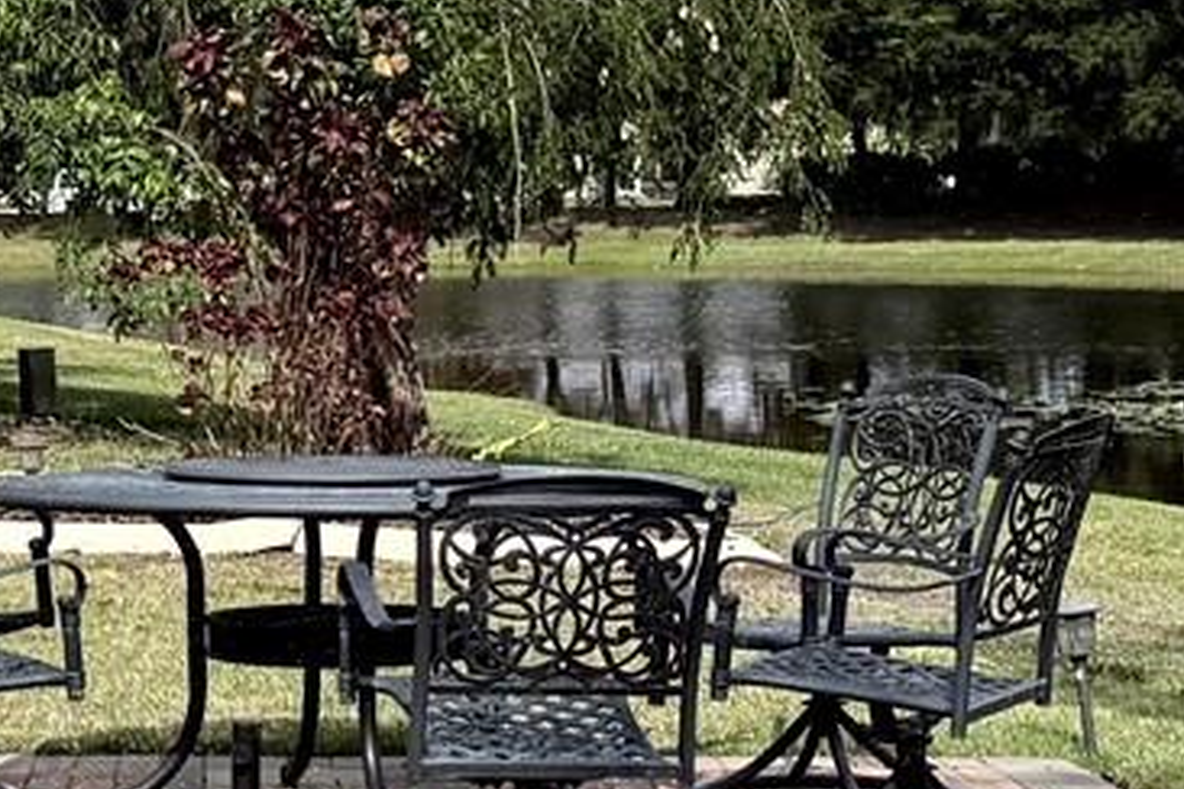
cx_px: 27
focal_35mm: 109
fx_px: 3585
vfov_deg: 12.5
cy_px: 186
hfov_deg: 18.3
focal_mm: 6.76
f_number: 1.78
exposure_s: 1/7353
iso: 80
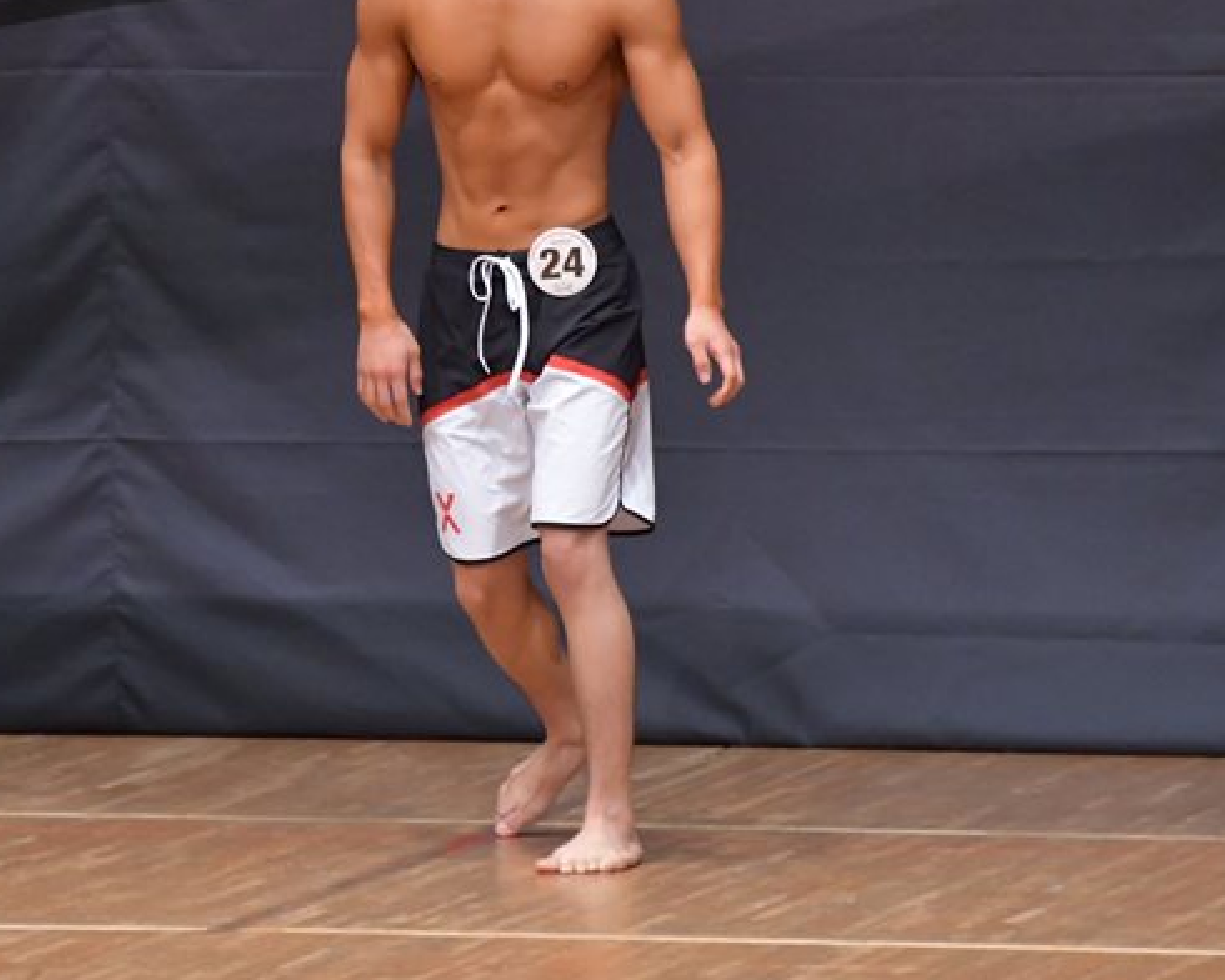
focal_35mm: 512
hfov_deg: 3.8
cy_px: 350
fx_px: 18563
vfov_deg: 3.0
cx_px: 416
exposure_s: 1/400
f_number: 5.6
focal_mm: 230
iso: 6400
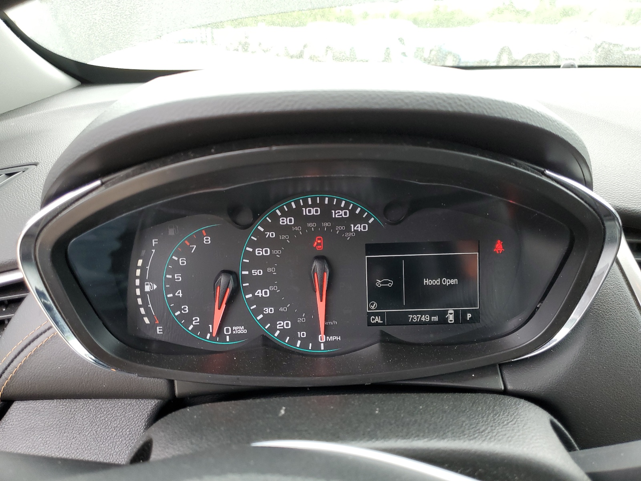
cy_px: 240
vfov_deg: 53.1
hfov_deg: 67.3
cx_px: 320
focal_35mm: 26
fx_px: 481
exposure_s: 1/120
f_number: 1.5
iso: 65
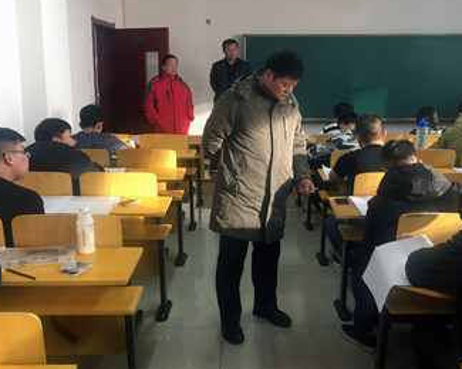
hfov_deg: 49.0
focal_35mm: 37
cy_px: 150
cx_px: 258
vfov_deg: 40.0
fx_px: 506
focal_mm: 4.15
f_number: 2.2
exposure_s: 1/17
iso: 32
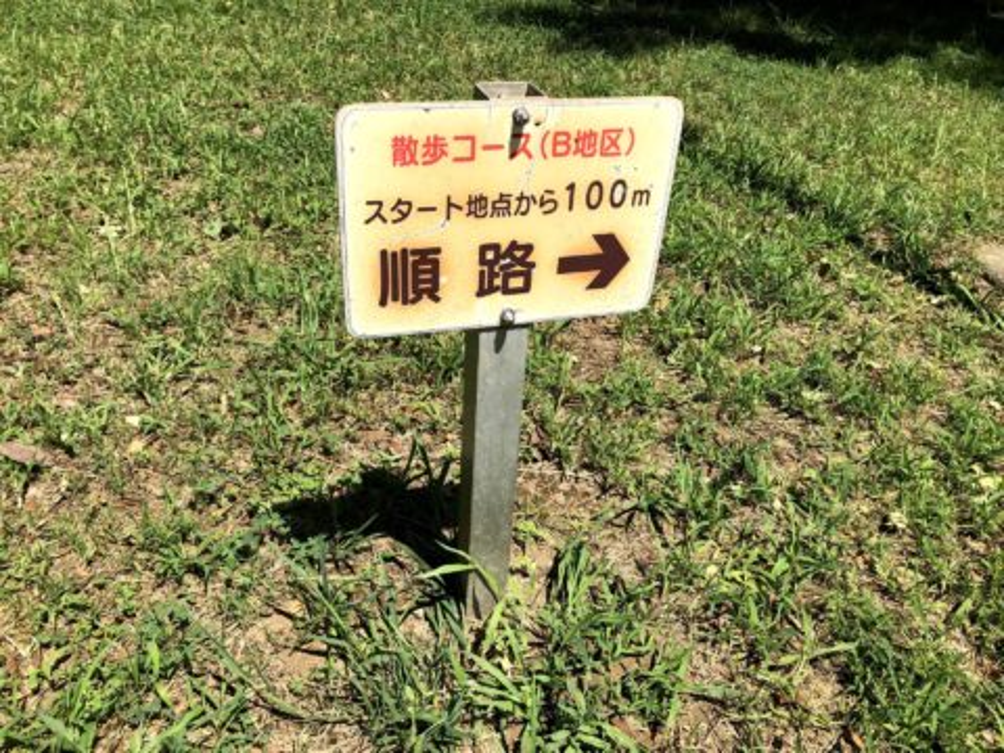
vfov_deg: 49.7
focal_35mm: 28
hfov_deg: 63.4
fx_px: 812
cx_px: 502
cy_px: 376
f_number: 1.8
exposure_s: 1/2667
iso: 20
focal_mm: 3.99
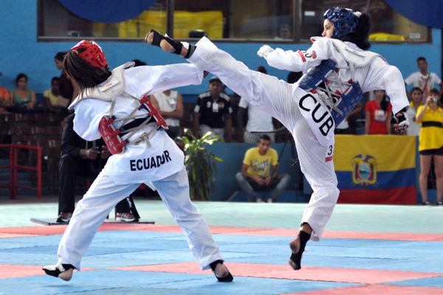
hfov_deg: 17.1
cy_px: 148
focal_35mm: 120
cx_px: 222
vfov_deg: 11.4
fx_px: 1475
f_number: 2.8
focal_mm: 80
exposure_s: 1/320
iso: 1250
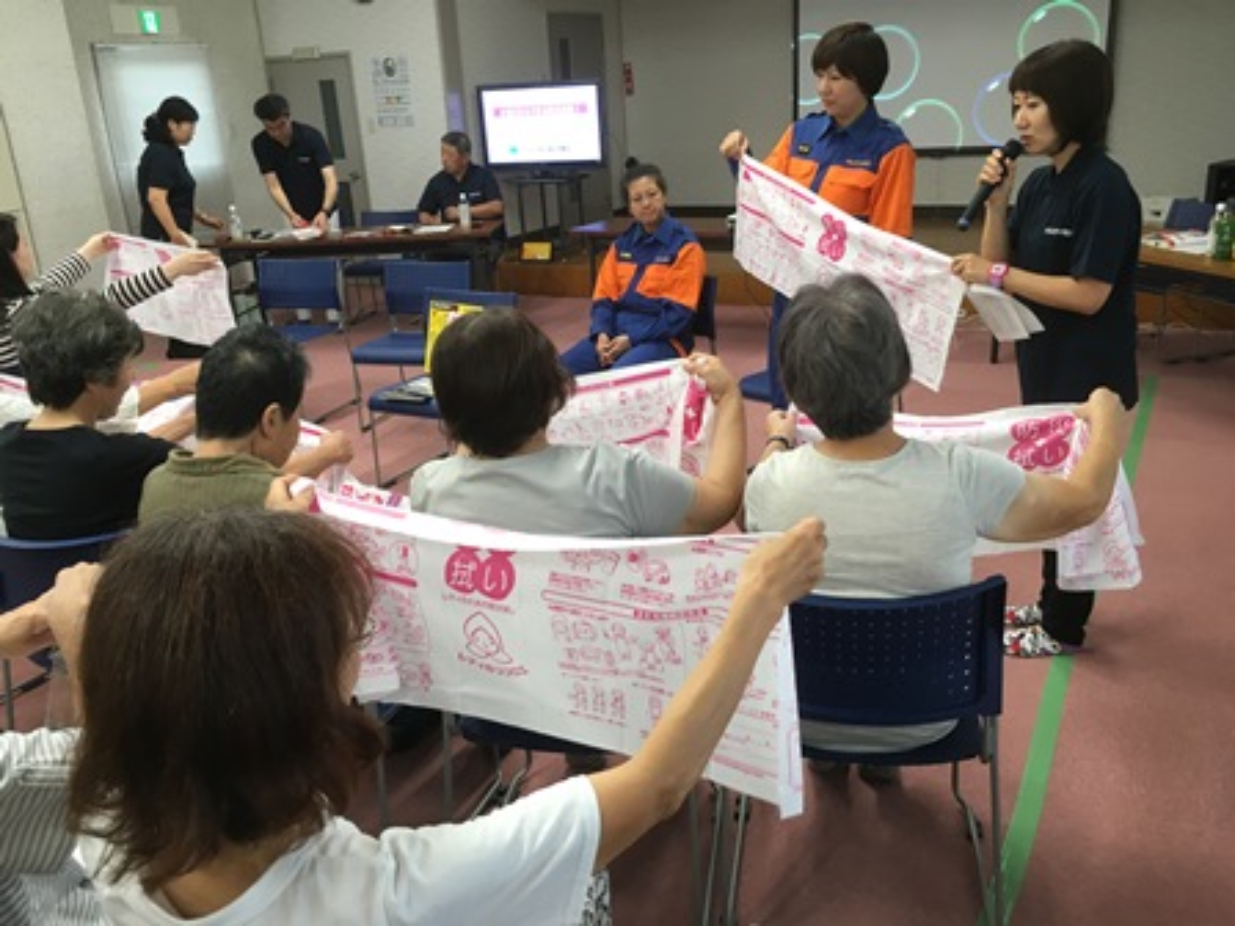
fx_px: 1035
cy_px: 463
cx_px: 618
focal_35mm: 29
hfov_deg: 61.7
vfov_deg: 48.2
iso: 64
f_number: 2.2
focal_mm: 4.15
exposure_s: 1/30
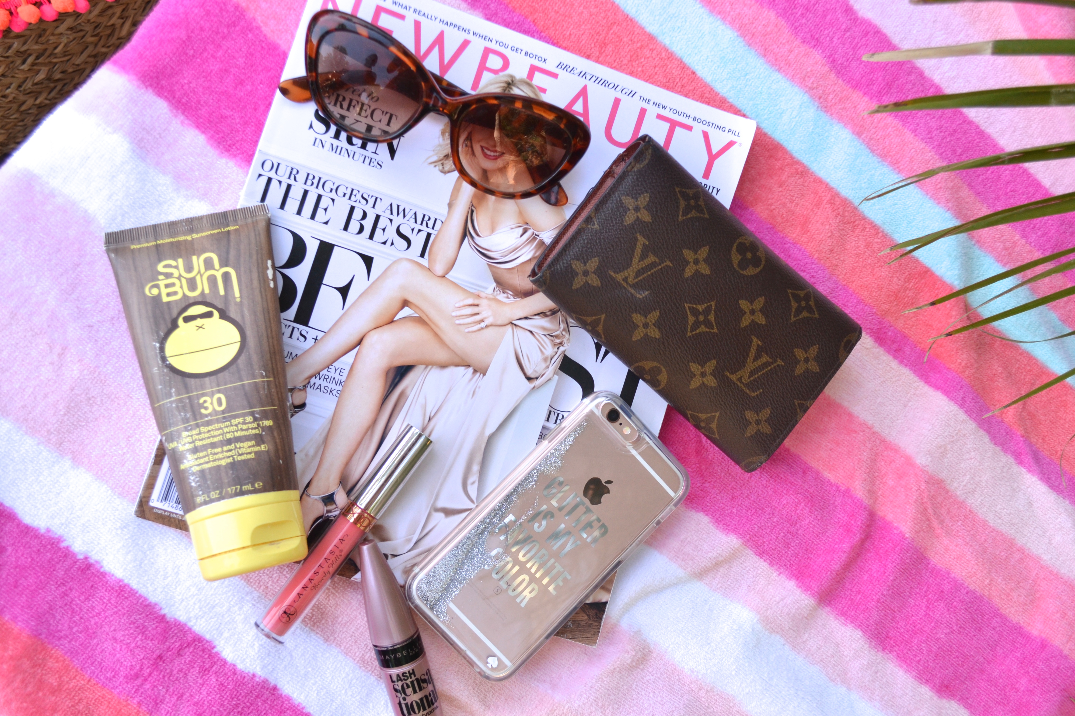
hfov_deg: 53.1
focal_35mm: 36
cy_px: 358
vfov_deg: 36.9
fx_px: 1075
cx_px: 538
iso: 400
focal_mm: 24
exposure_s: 1/400
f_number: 5.6
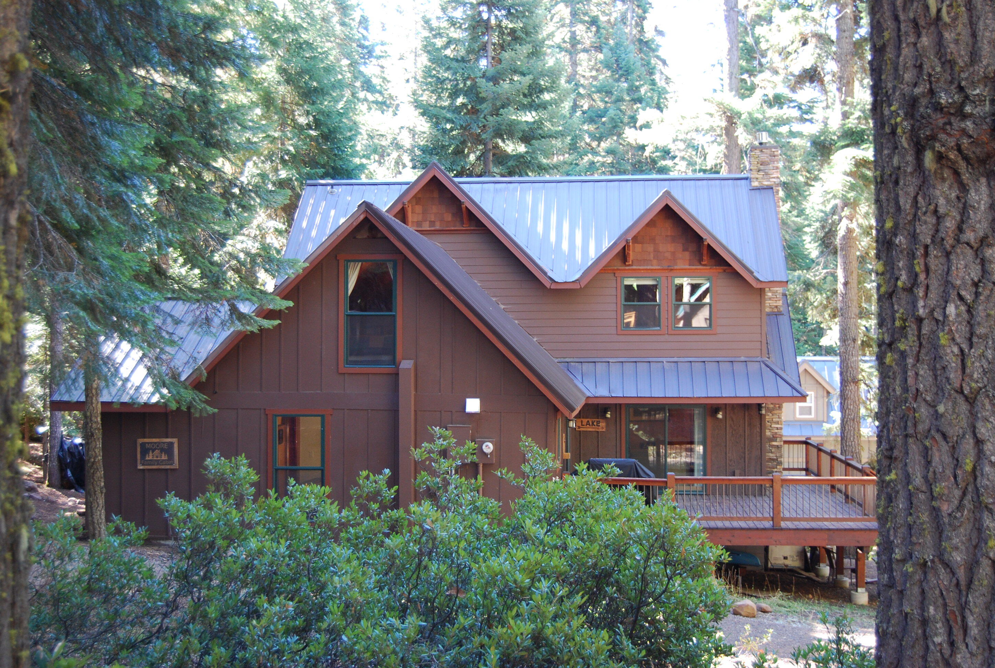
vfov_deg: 32.0
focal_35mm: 42
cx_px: 498
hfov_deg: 46.3
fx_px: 1163
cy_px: 334
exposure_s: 1/30
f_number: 4.2
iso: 400
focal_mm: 28
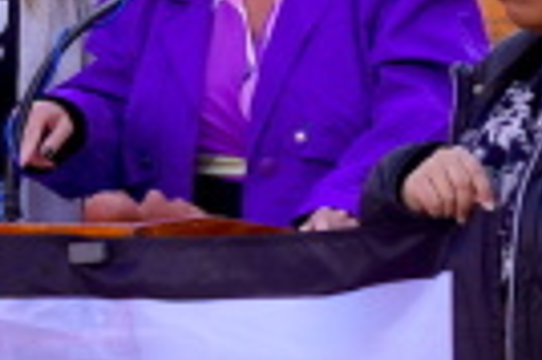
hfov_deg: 7.4
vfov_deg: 4.9
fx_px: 4176
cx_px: 8
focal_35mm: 278
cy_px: -243
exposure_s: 1/160
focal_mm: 55
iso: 100
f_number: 5.6
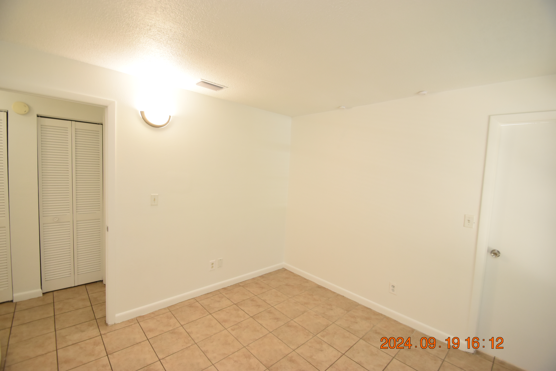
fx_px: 232
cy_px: 186
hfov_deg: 100.4
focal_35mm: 15
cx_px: 278
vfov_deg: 77.3
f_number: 3.5
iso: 800
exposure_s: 1/60
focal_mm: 10
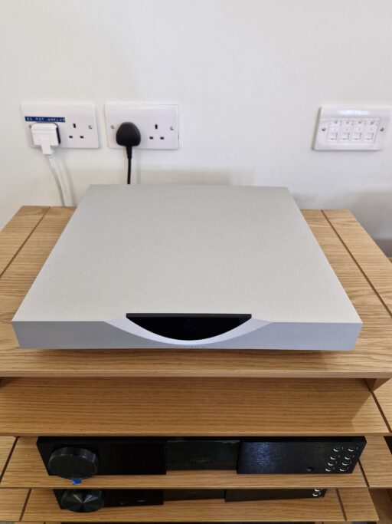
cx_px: 196
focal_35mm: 23
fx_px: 347
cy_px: 262
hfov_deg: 58.9
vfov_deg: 73.9
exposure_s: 1/100
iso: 640
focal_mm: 5.54
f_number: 1.8
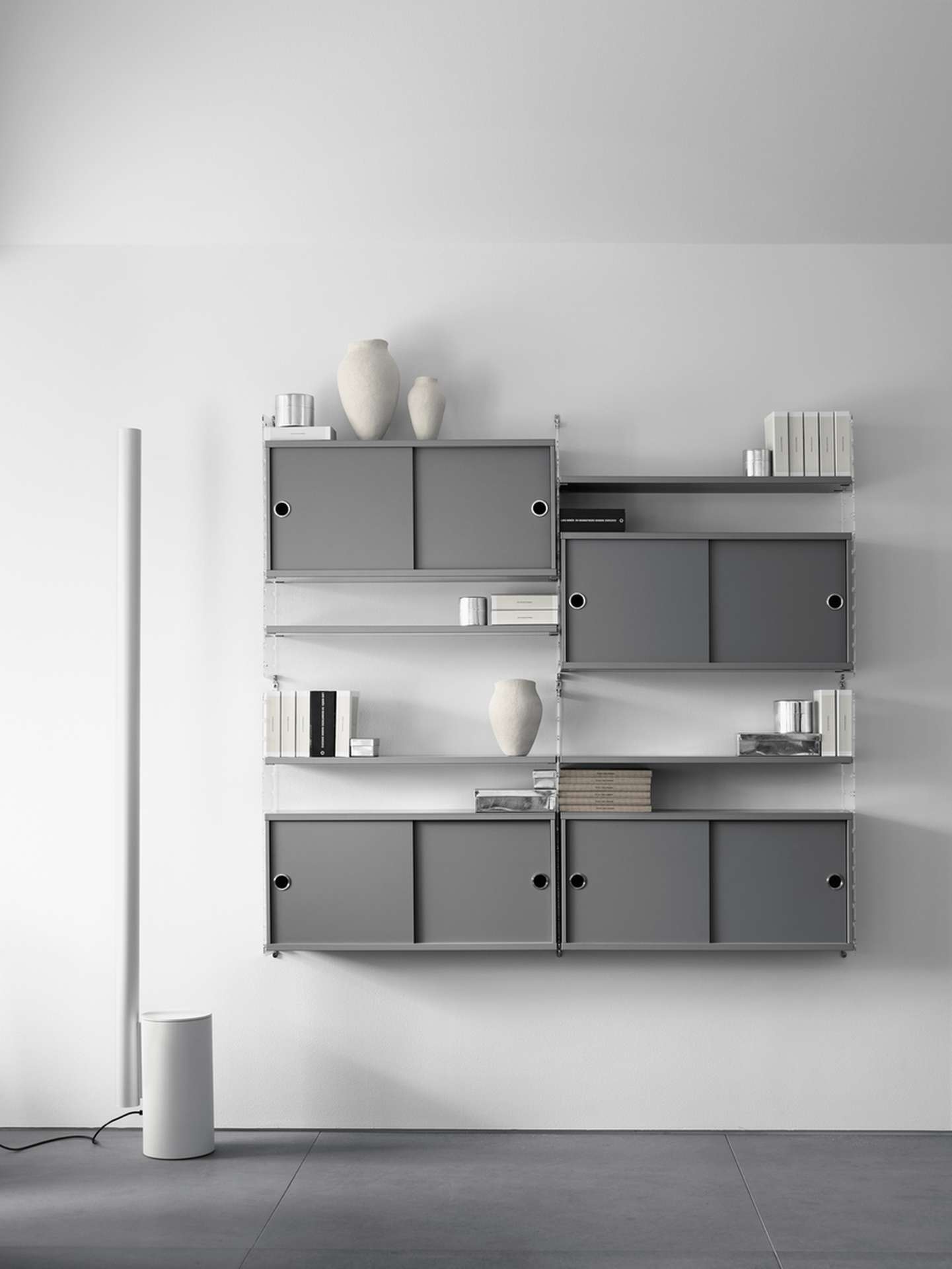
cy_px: 634
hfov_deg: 30.9
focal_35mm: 47
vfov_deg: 40.4
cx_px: 476
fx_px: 1723
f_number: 8
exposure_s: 1
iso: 100
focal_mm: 60
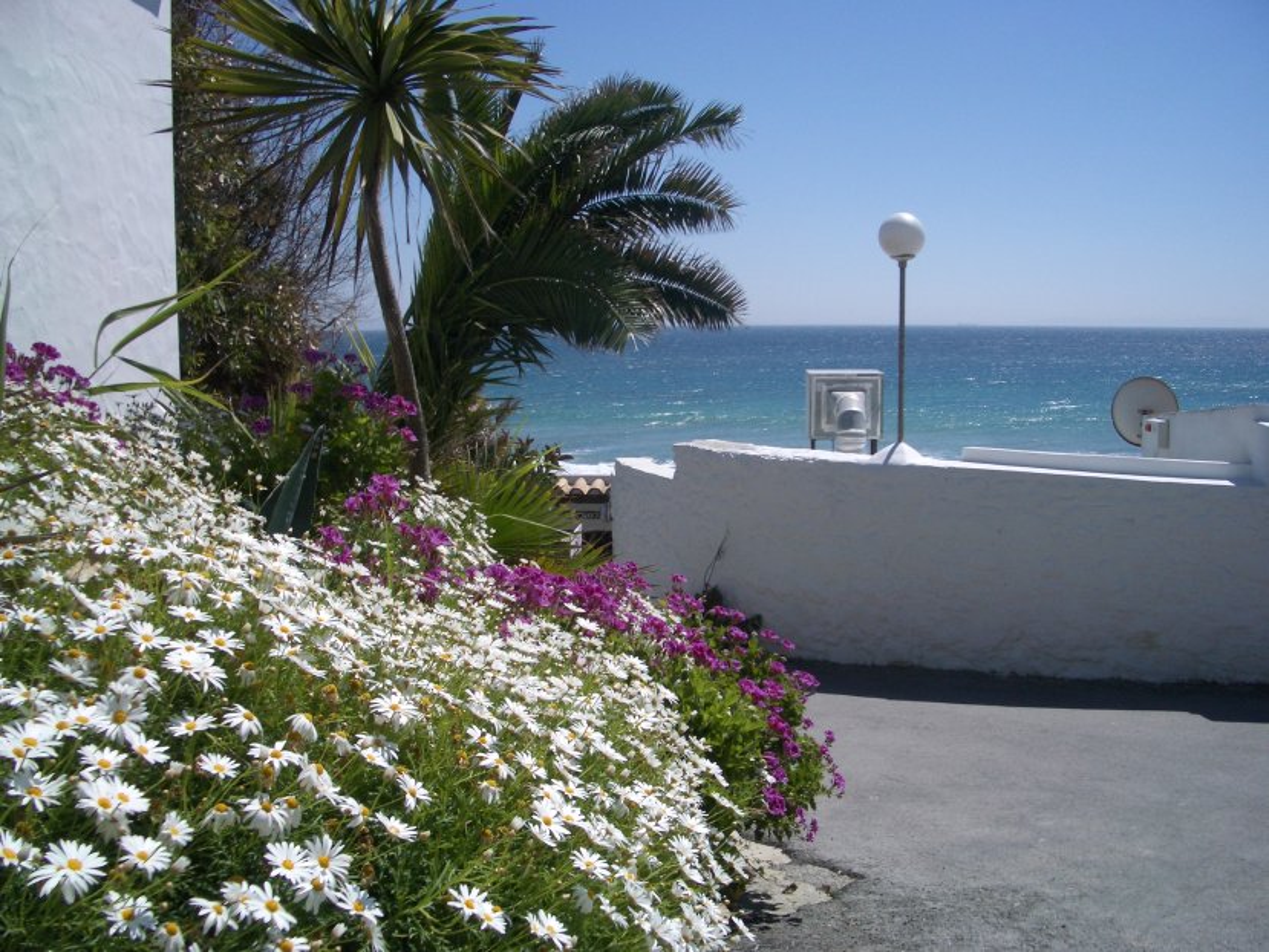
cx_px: 634
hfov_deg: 52.6
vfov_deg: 40.7
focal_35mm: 35
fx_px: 1283
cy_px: 476
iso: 50
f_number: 4.3
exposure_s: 1/1000
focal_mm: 5.8
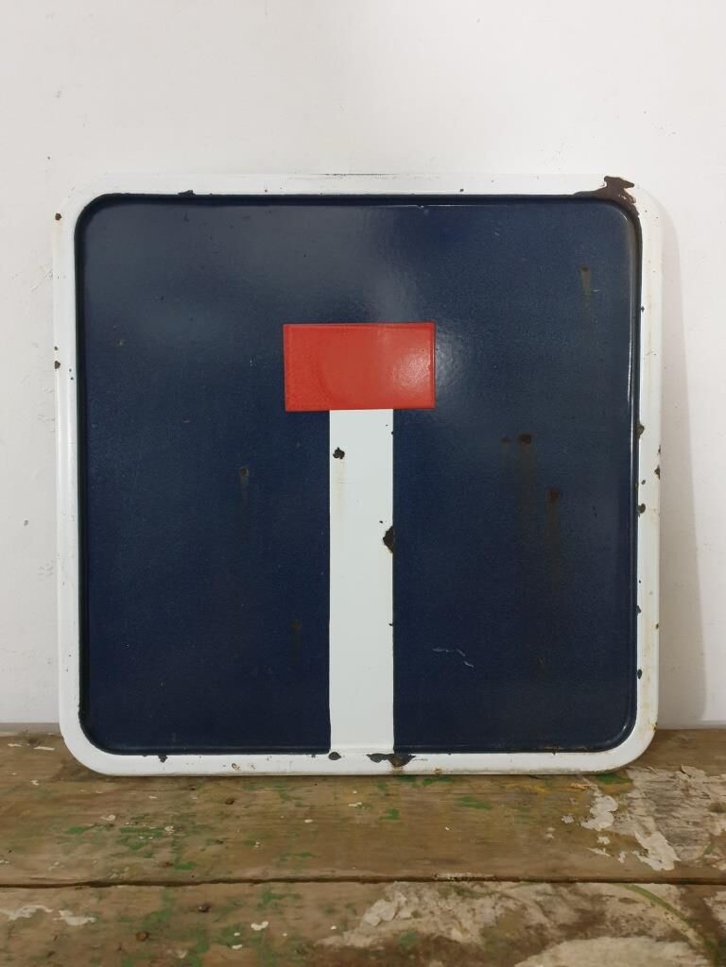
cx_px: 363
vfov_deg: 67.3
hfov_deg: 53.1
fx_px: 727
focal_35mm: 26
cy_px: 484
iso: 250
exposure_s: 1/25
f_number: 1.5
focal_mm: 4.3
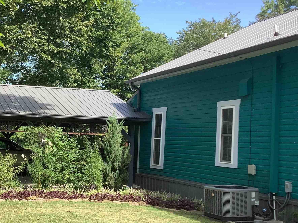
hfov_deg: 34.0
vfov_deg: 26.9
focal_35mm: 54
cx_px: 43
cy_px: 139
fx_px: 465
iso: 25
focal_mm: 3.3
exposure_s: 1/405
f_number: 2.4
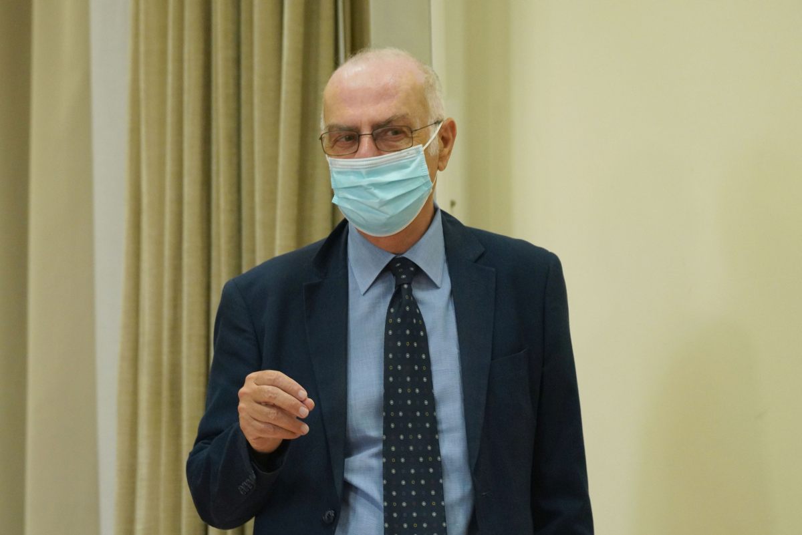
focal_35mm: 212
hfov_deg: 9.7
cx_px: 401
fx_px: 4724
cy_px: 268
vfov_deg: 6.5
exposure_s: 1/125
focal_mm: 212
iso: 5000
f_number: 5.6
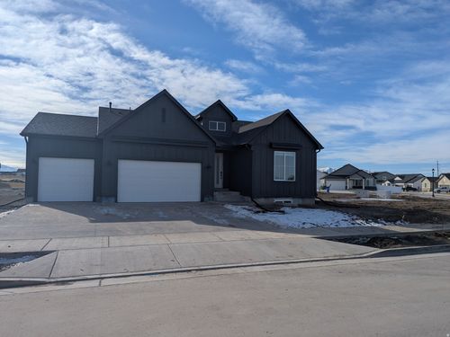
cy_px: 168
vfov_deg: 56.8
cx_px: 225
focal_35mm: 24
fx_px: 312
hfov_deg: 71.6
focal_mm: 6.81
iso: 45
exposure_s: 1/5155
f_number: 1.85
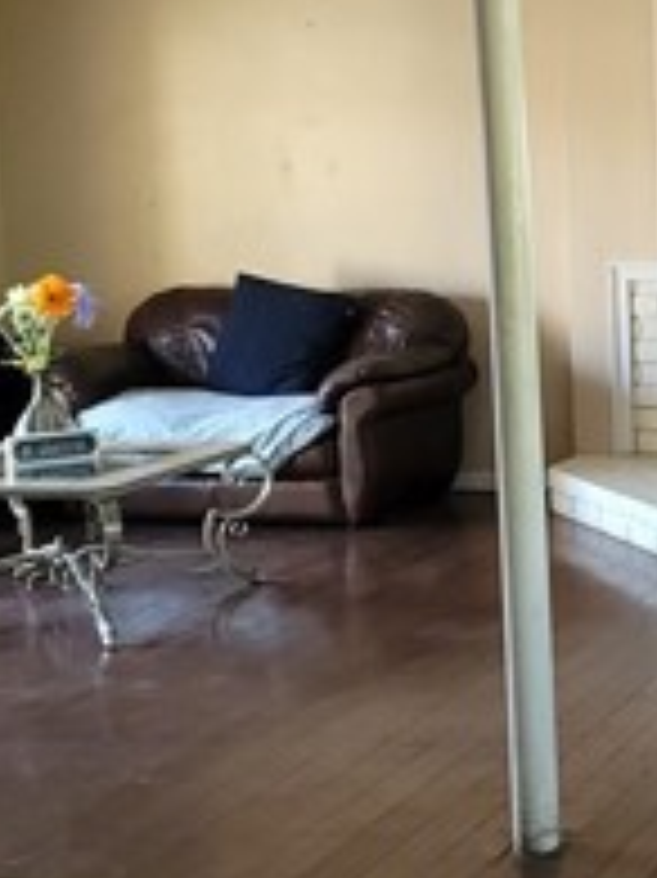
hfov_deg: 17.3
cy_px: 315
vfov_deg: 23.8
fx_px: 2077
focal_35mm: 82
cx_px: 738
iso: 250
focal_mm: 7
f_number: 1.8
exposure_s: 1/60
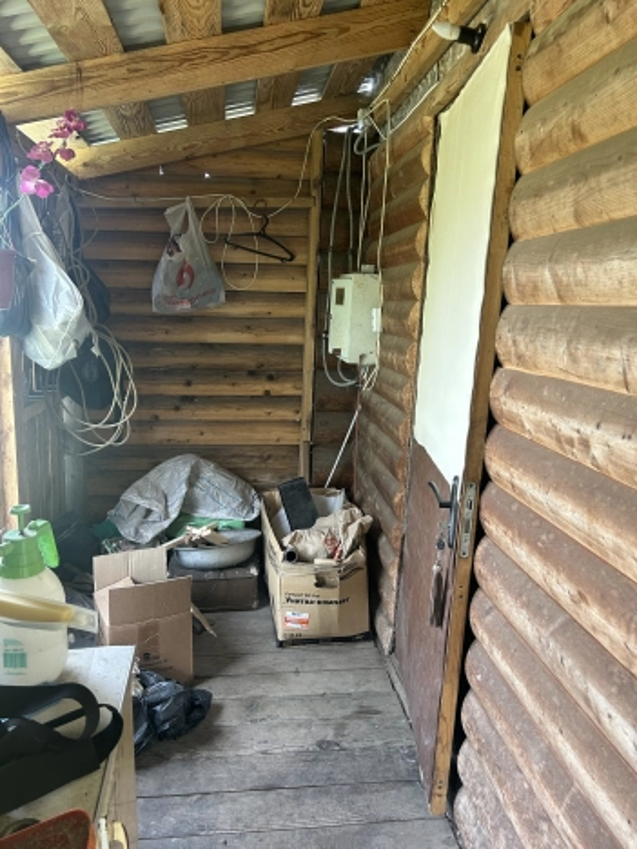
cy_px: 424
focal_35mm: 26
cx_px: 318
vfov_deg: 67.3
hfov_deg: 53.1
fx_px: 638
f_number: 1.5
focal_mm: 5.7
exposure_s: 1/106
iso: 125
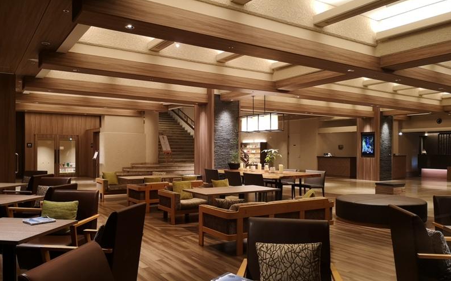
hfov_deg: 64.7
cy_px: 151
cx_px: 227
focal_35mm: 29
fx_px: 356
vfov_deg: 43.1
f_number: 1.8
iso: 250
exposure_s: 1/33.3
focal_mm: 3.95
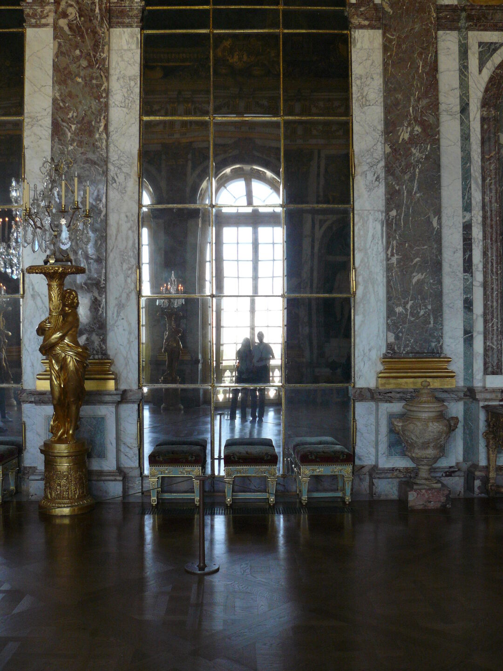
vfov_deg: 51.4
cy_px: 336
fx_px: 697
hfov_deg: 39.7
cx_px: 252
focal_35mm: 36
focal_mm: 6
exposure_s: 1/100
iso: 200
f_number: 2.8
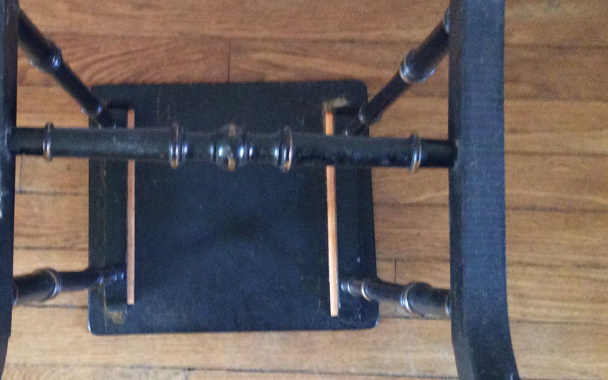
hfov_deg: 35.9
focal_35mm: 56
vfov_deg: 23.1
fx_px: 928
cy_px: 149
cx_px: 195
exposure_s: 1/25
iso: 320
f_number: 2.4
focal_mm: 3.3
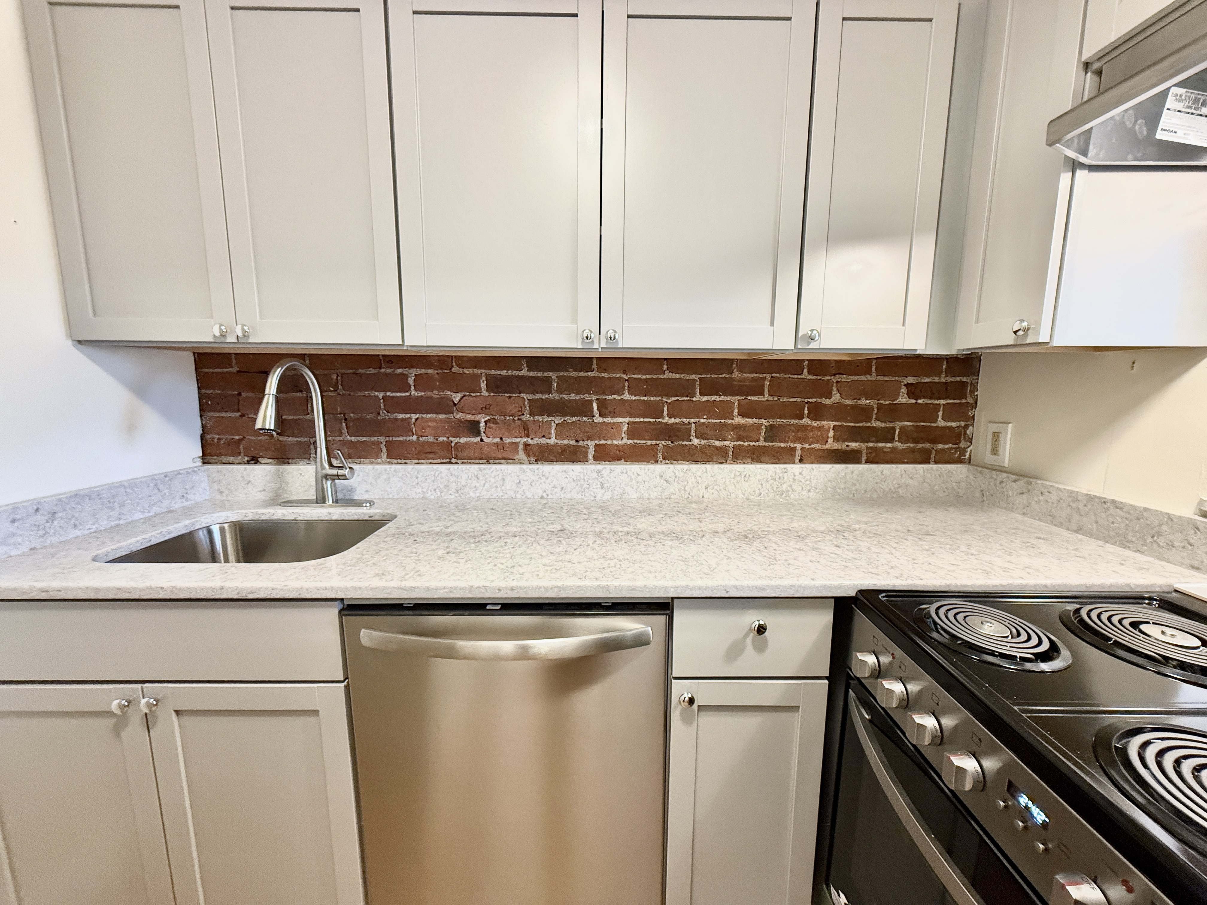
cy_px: 452
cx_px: 604
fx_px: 488
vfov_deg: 85.7
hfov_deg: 102.1
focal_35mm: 14
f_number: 2.2
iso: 320
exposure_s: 1/60
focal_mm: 2.22
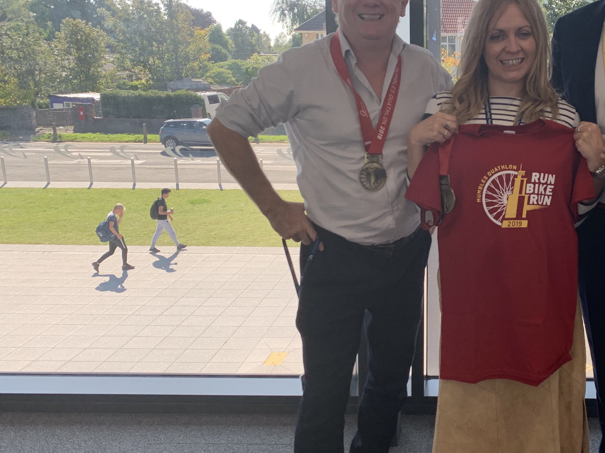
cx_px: 476
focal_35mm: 42
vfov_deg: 34.3
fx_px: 734
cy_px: 233
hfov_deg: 42.9
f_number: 1.8
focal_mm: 4.25
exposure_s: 1/288
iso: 25
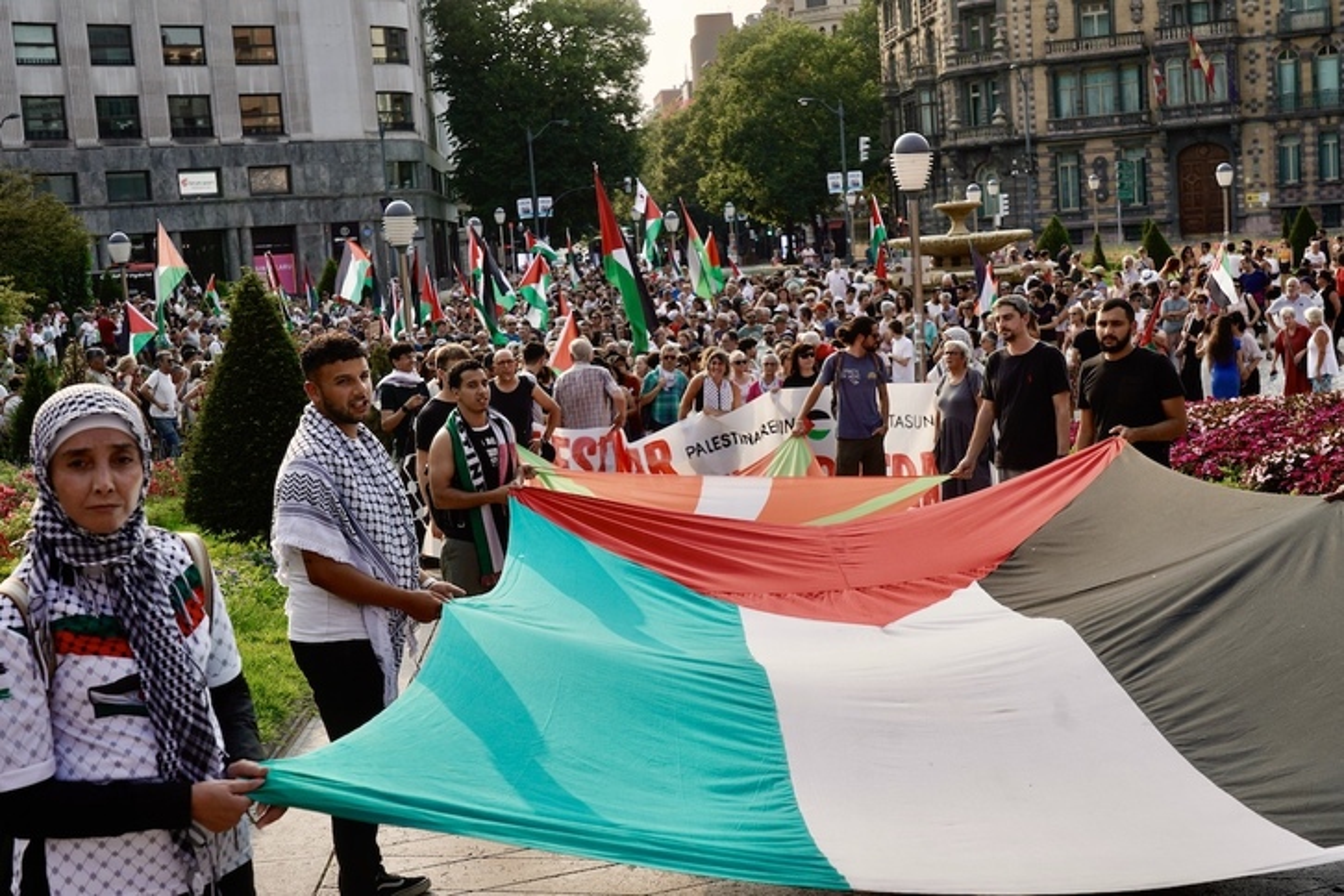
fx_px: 1717
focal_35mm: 46
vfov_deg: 29.2
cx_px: 672
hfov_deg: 42.7
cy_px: 448
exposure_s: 1/320
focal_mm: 46
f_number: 7.1
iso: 200
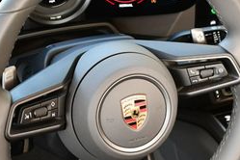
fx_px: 687
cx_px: 182
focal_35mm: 103
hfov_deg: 19.7
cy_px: 113
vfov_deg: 13.3
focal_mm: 20
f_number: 3.8
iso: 720
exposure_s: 1/250
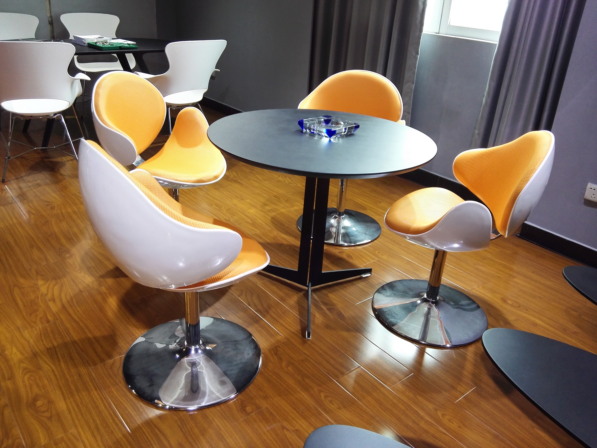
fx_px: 500
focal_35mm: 29
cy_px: 224
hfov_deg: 61.7
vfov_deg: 48.2
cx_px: 298
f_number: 2
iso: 125
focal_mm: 3.8
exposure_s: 1/33.4
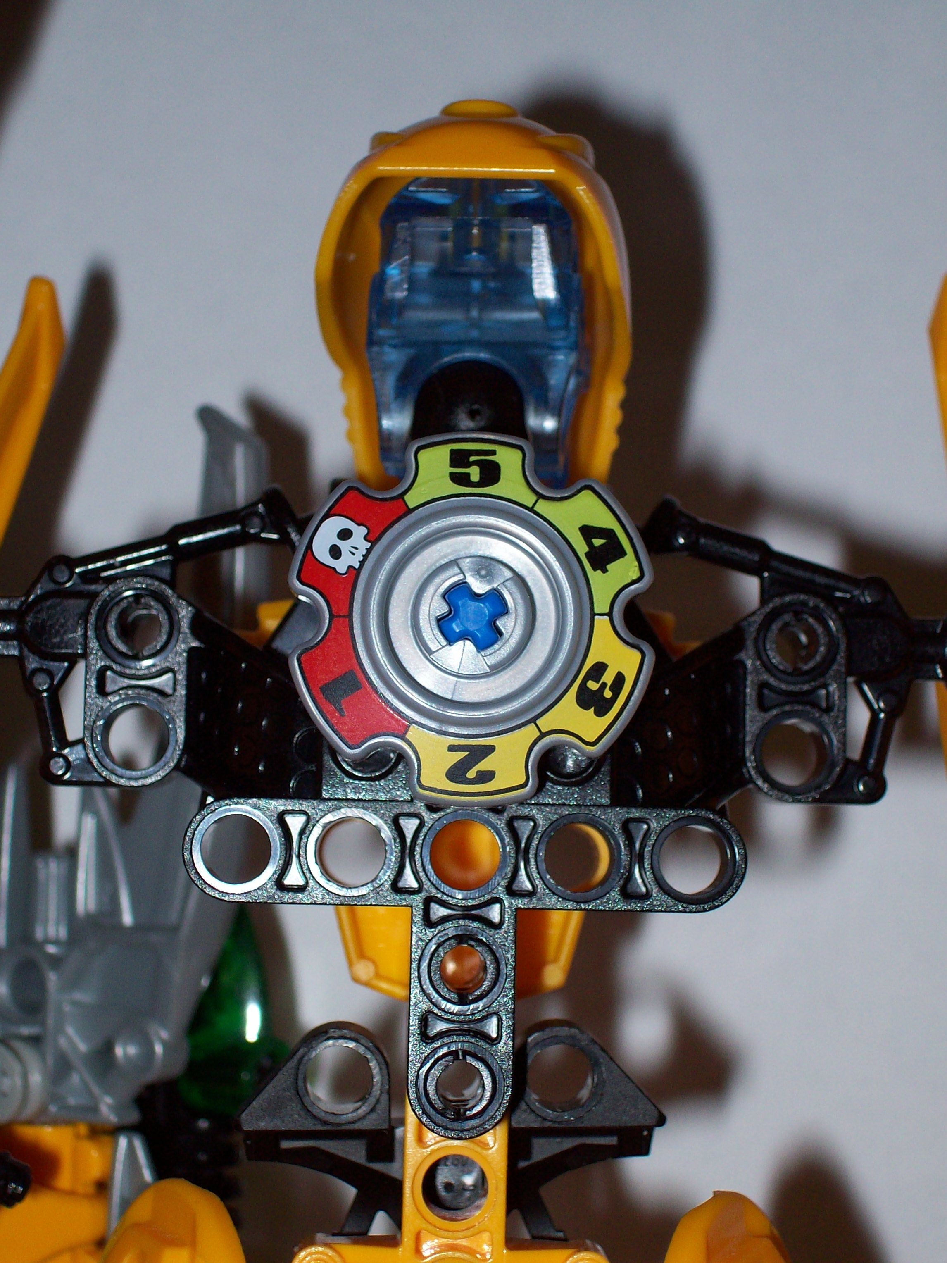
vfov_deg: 22.5
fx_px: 3173
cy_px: 632
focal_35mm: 87
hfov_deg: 17.0
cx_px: 474
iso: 80
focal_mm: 14.3
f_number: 4.3
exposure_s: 1/112
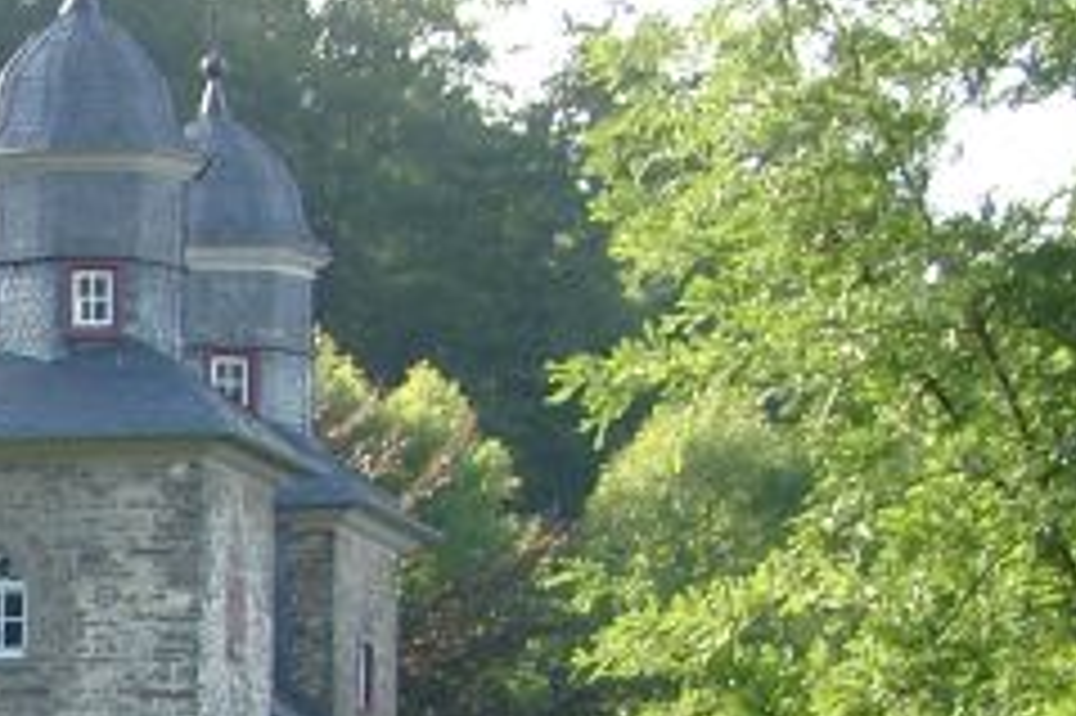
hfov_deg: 8.9
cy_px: 959
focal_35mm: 223
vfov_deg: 6.1
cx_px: -675
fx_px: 6660
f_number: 4
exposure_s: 1/71.7
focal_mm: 13.35
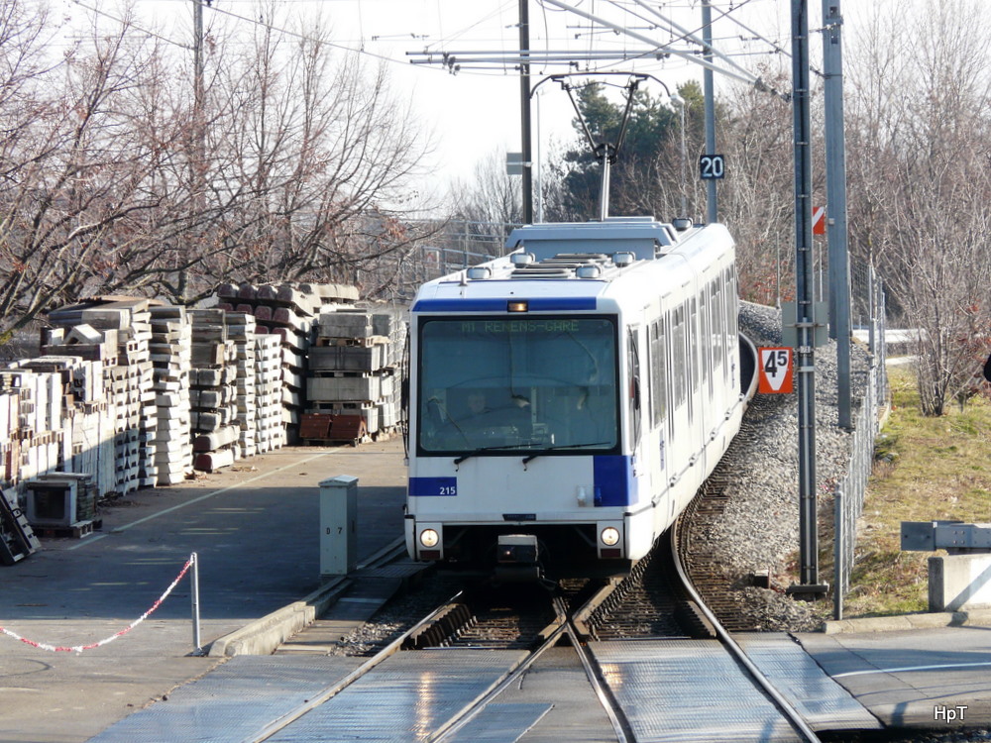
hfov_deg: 7.0
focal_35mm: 284
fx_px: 8130
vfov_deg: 5.2
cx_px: 496
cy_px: 372
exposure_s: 1/200
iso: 100
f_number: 5
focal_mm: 46.7
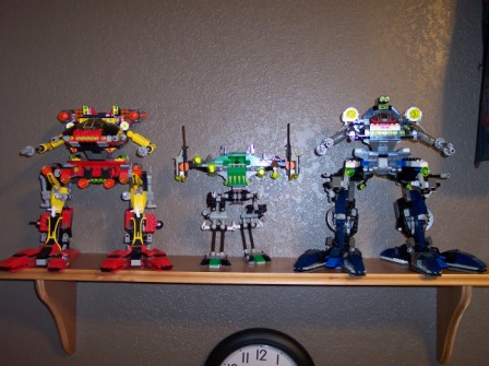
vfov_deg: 37.7
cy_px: 183
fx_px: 536
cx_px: 244
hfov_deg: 49.0
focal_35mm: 38
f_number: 2.8
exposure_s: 1/30
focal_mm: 8
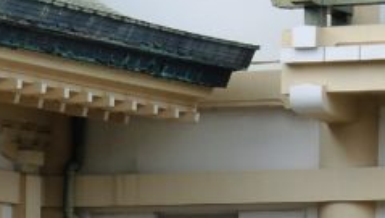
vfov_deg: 3.5
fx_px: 3526
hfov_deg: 6.2
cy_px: 376
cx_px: -143
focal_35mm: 345
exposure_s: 1/250
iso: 100
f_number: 3.2
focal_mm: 15.9
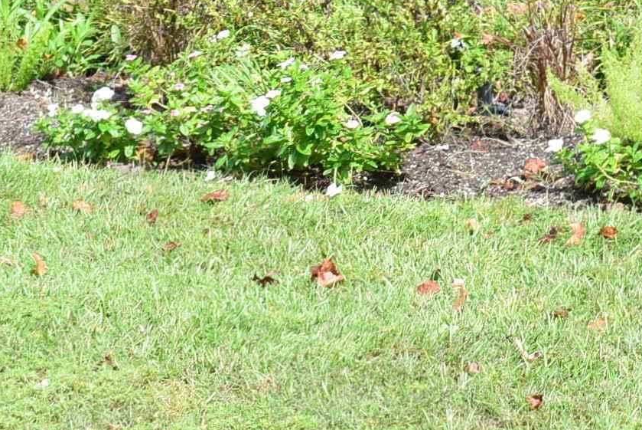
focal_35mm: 166
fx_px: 2959
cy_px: -307
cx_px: 924
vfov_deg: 8.0
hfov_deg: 11.9
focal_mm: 31
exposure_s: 1/200
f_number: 10
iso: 400
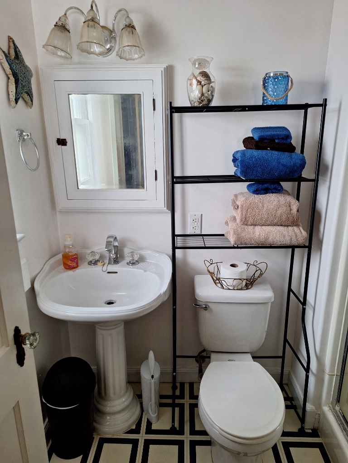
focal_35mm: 23
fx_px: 308
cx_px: 174
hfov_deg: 58.9
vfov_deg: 73.9
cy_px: 232
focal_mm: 5.54
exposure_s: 1/40
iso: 200
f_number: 1.8
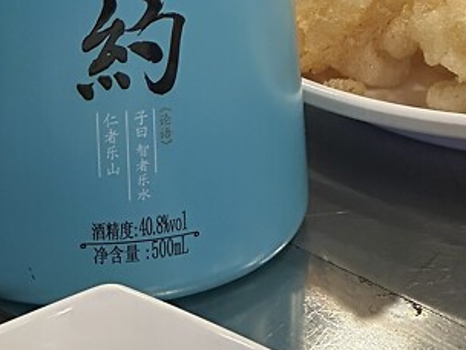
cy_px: 126
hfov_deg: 8.8
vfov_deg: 6.7
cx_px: 468
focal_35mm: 223
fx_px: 3002
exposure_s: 1/60
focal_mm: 9
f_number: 2.8
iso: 250
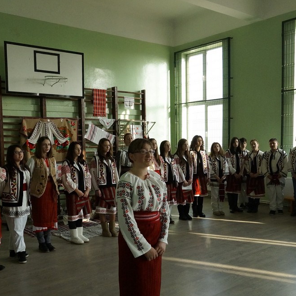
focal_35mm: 37
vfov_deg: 44.8
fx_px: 358
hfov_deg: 44.9
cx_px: 151
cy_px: 169
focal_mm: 16
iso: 1600
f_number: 4.5
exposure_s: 1/800
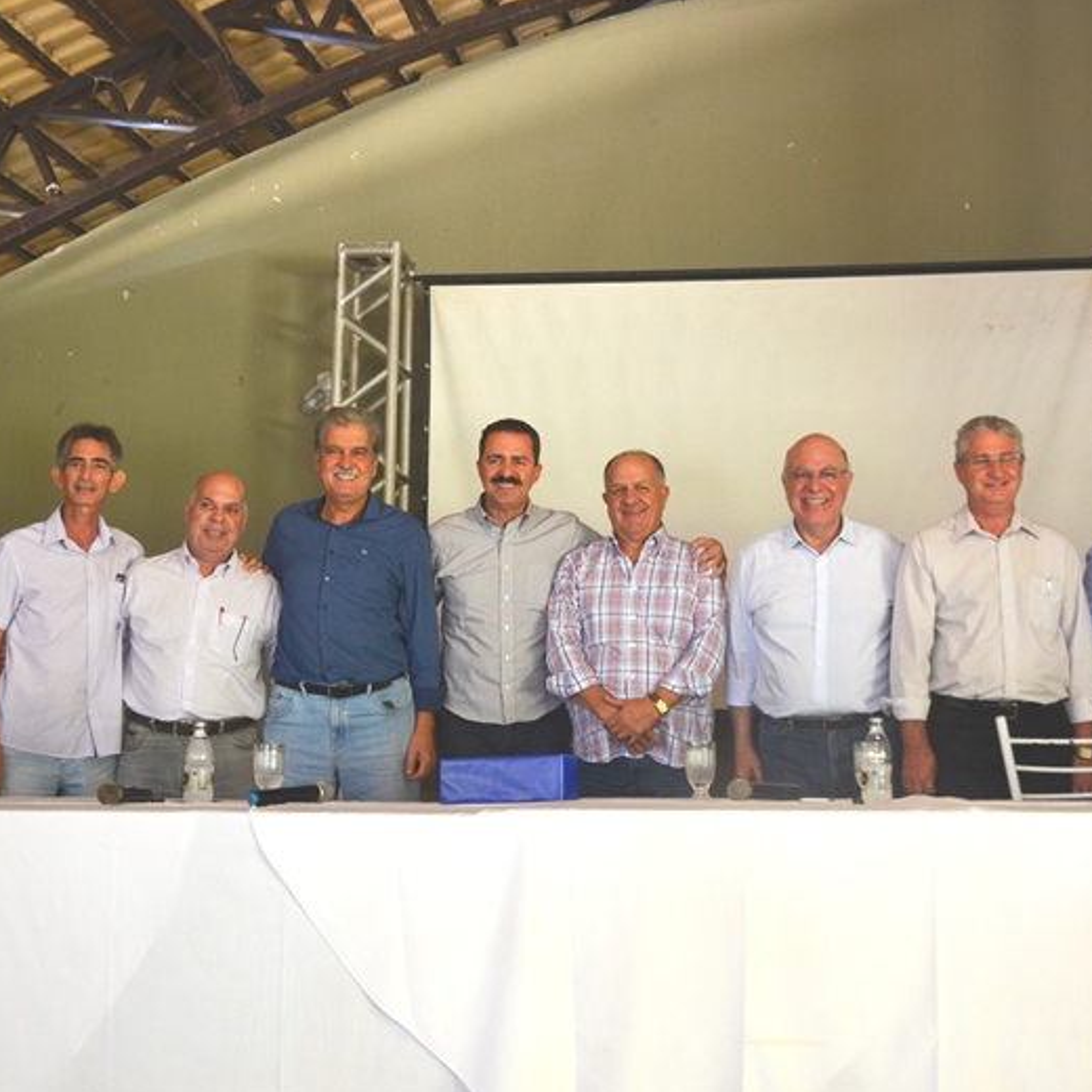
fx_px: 1677
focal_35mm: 47
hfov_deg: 35.7
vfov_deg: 36.1
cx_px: 720
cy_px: 551
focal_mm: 24
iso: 560
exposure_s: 1/60
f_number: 4
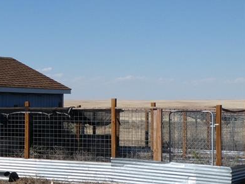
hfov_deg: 20.5
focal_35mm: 87
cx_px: -77
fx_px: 616
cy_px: 110
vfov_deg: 17.0
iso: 80
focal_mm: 5.8
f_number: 4.5
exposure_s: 1/800
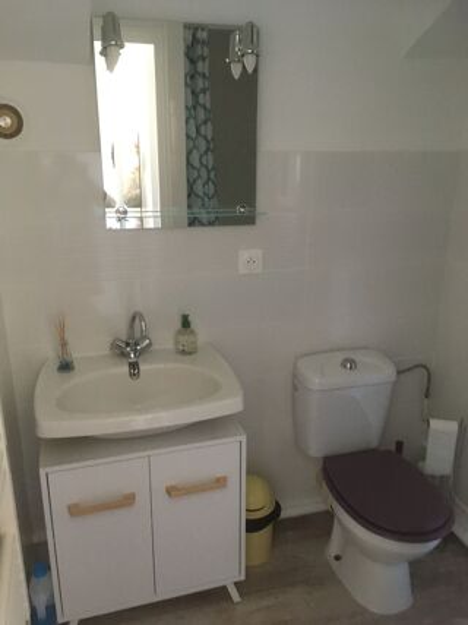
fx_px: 523
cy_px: 312
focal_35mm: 29
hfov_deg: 48.2
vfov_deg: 61.7
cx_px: 234
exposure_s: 1/17
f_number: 2.2
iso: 200
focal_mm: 4.15
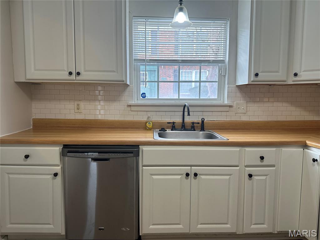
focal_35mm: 24
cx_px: 160
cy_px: 120
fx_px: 222
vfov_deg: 56.8
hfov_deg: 71.6
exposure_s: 1/120
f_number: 1.78
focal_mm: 6.86
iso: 80
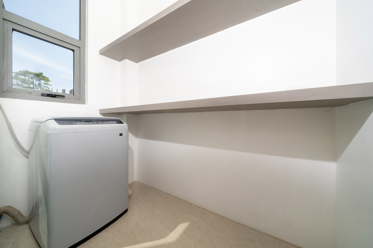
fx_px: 124
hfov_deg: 112.6
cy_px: 124
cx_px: 186
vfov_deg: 90.0
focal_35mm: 12
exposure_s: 1/160
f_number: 13
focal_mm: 12
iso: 250
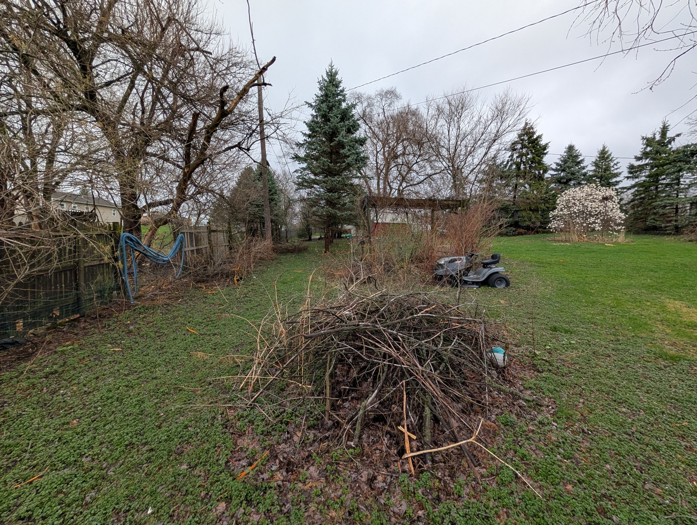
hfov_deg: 110.5
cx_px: 348
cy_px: 262
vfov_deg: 94.7
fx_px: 242
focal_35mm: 12
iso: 52
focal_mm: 2.02
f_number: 1.7
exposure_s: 1/2342
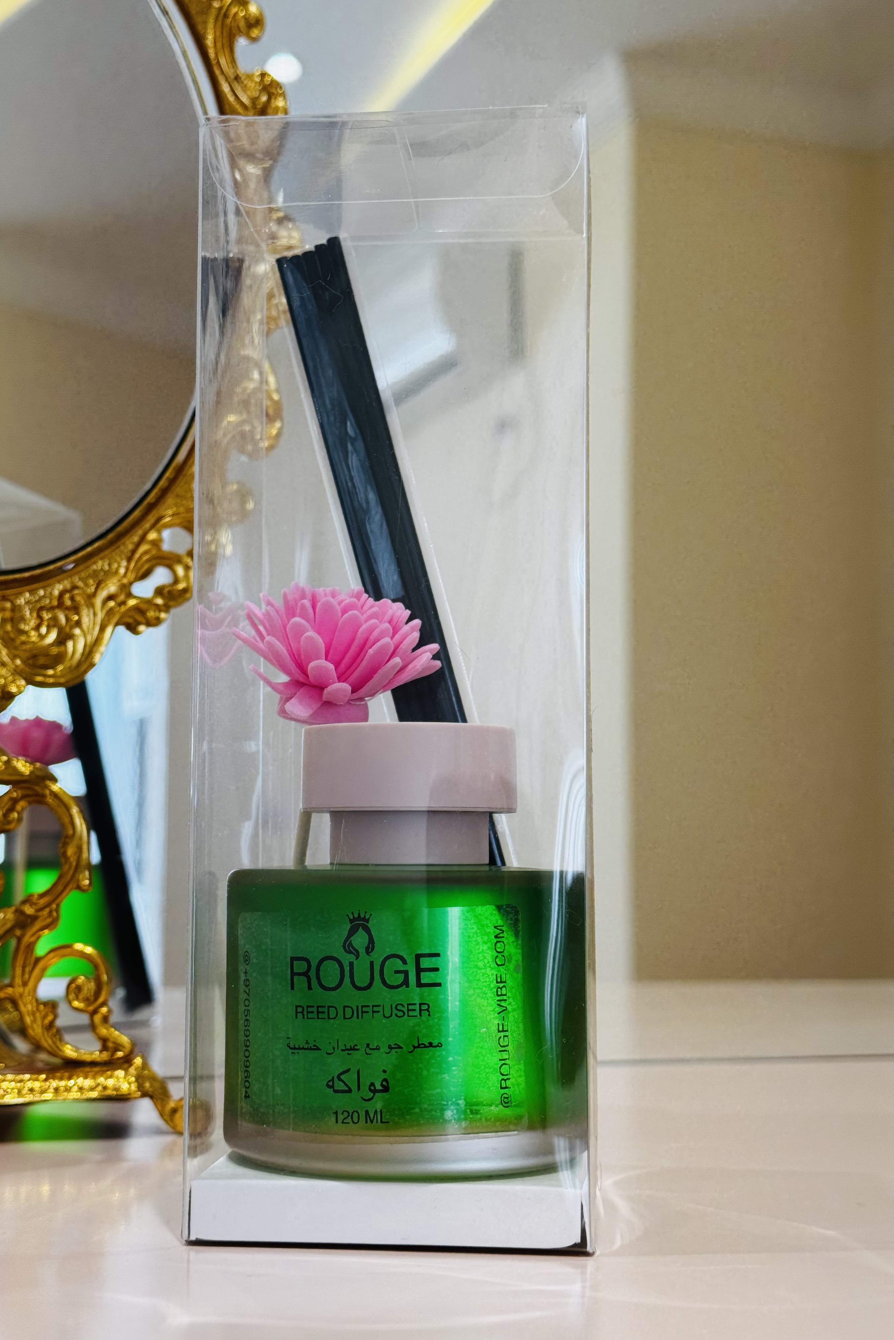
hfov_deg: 27.0
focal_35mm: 50
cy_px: 670
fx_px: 1862
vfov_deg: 39.6
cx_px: 391
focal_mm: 6.76
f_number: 1.78
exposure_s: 1/100
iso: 50
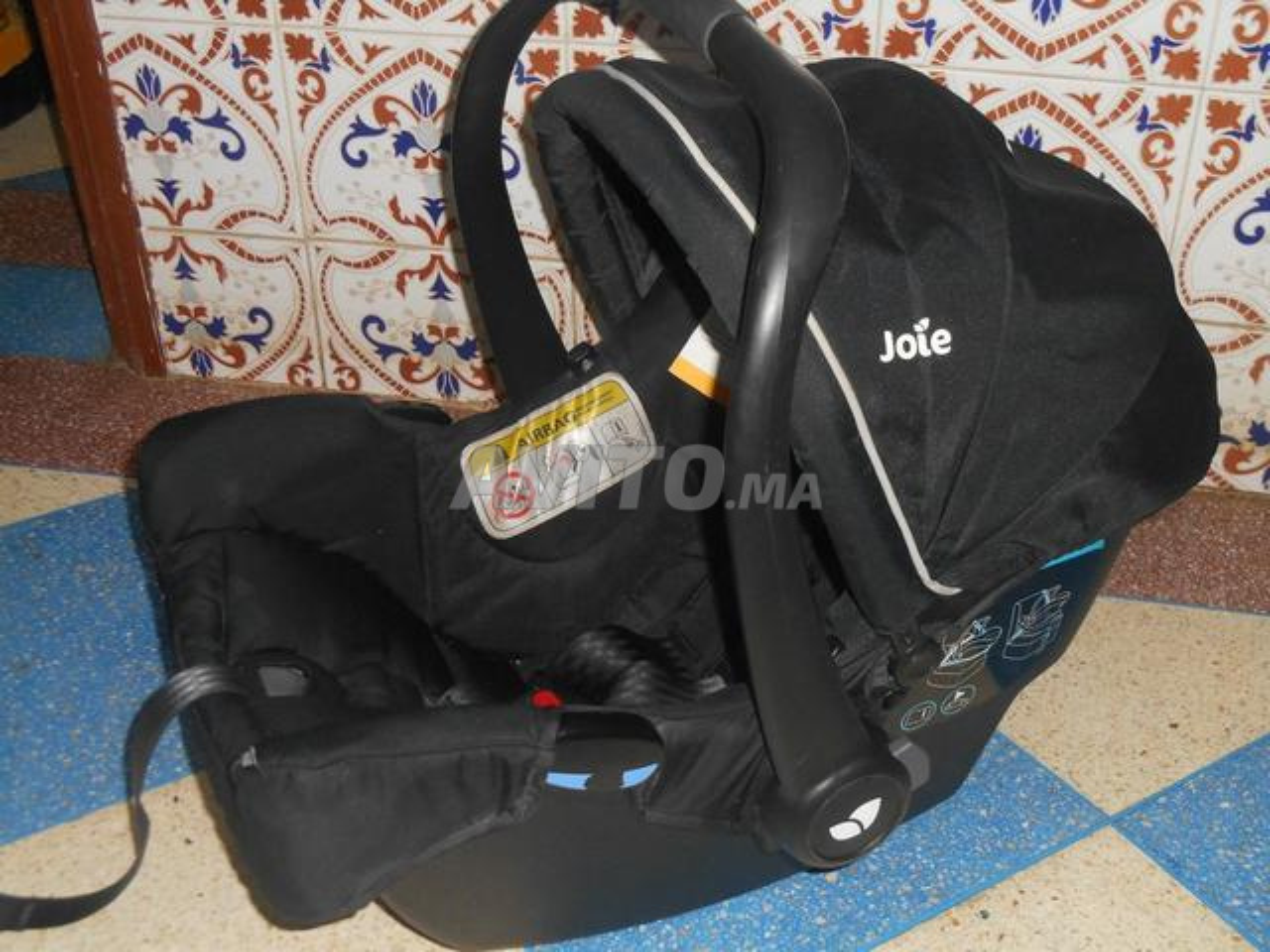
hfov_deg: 41.2
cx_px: 635
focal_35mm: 46
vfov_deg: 31.5
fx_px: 1688
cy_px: 476
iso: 220
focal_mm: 8.3
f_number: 4
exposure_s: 1/30
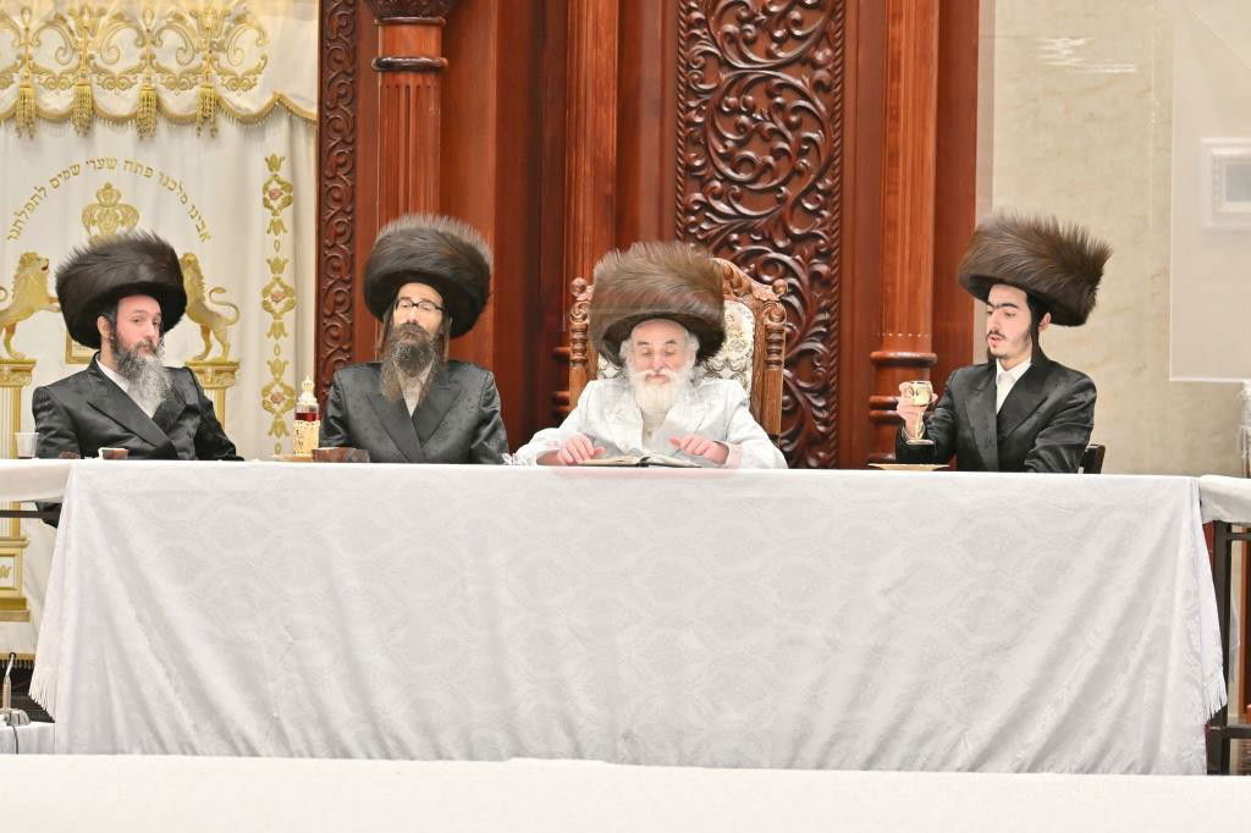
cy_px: 416
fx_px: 6253
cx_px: 626
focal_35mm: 180
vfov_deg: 7.6
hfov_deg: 11.4
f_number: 2.8
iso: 800
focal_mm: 120
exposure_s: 1/800
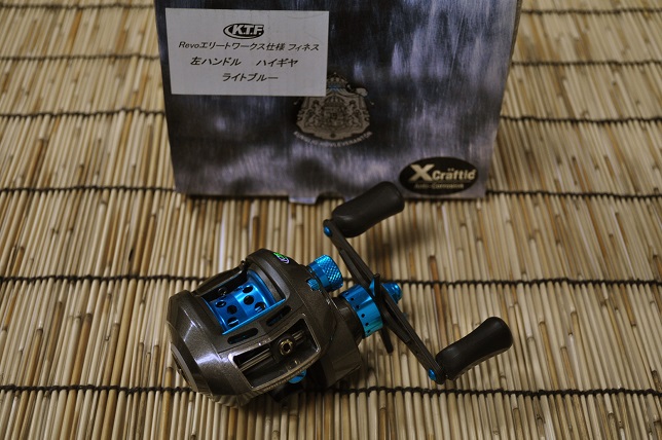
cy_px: 220
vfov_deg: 25.7
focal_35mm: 52
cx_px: 331
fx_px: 964
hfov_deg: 37.9
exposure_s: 1/60
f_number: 5
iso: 720
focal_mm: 35
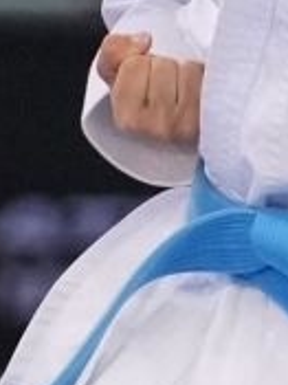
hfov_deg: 0.5
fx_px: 30710
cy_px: 310
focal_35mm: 2765
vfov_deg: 0.7
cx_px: 376
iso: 3200
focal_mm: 187
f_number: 2.8
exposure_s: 1/1000
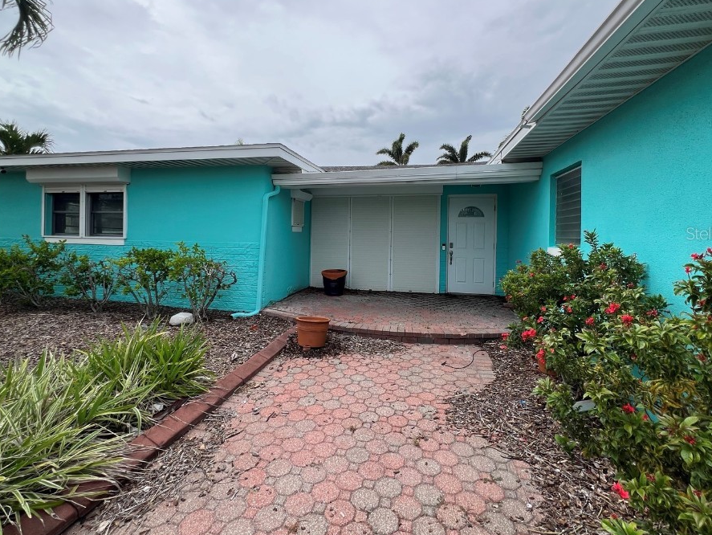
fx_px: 309
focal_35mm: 15
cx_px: 351
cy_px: 233
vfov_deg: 81.4
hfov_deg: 98.1
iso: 32
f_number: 1.8
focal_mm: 1.57
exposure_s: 1/1393
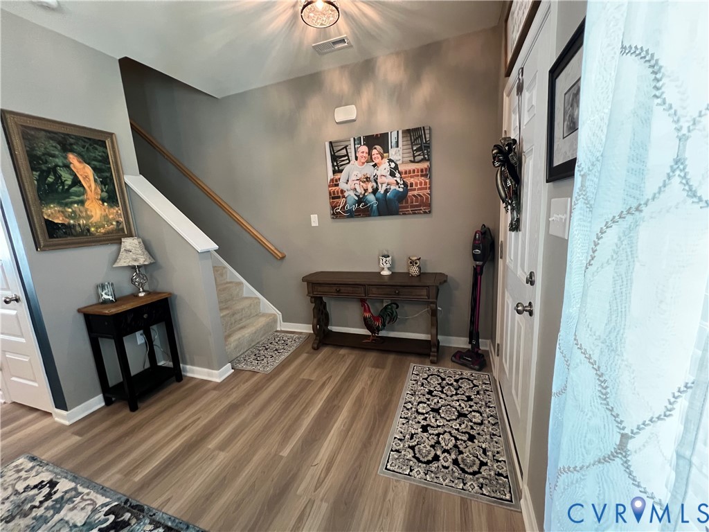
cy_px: 266
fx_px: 266
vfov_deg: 89.9
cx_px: 354
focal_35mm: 13
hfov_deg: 106.2
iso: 500
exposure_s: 1/60
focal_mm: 1.57
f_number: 1.8
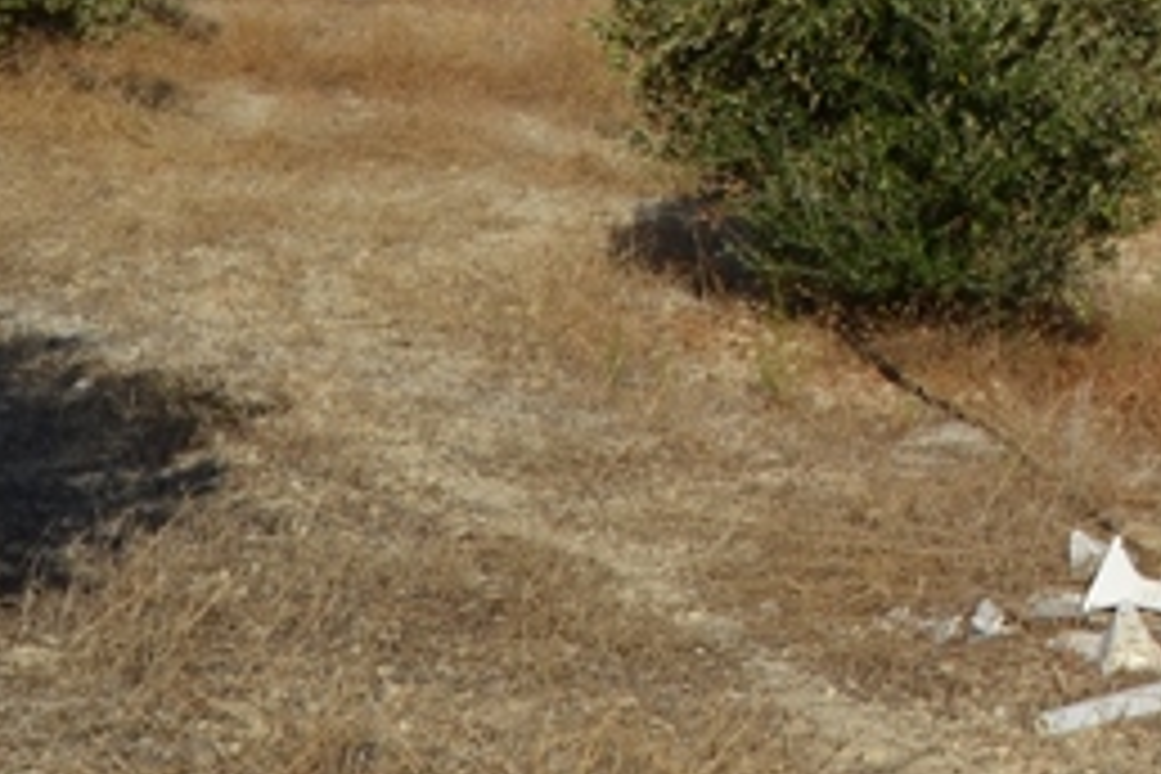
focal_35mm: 107
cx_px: 1768
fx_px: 3450
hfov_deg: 17.2
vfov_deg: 12.4
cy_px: -236
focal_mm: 18
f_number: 9
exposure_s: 1/320
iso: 100
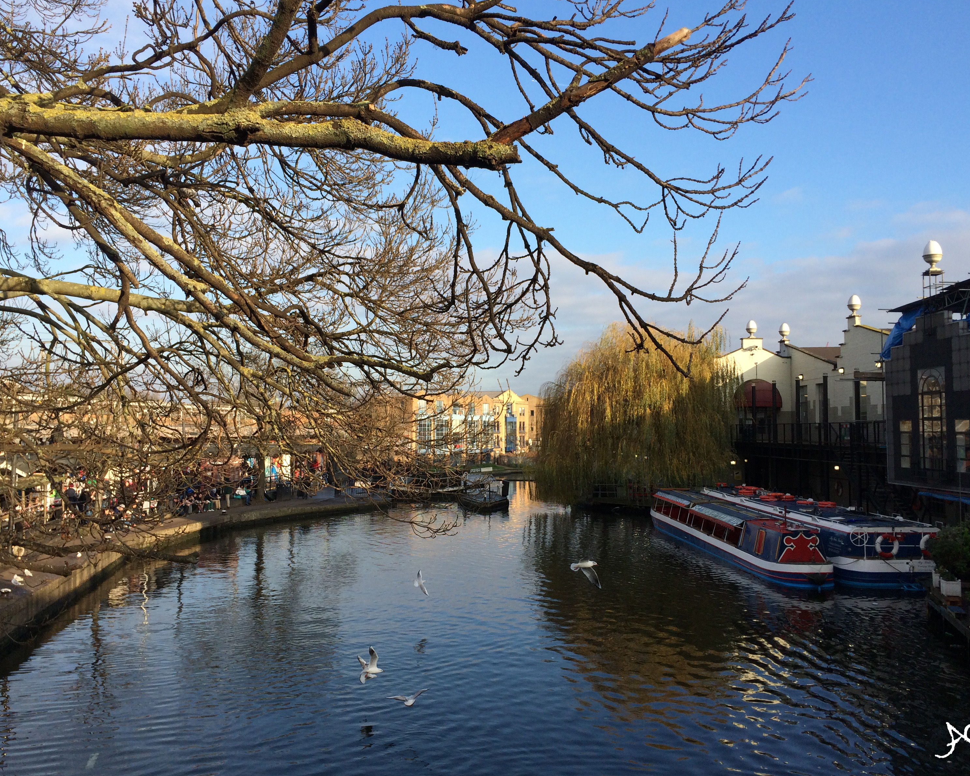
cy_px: 384
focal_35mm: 31
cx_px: 469
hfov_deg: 57.2
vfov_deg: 47.1
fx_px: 890
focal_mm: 4.15
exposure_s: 1/1053
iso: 32
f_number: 2.2
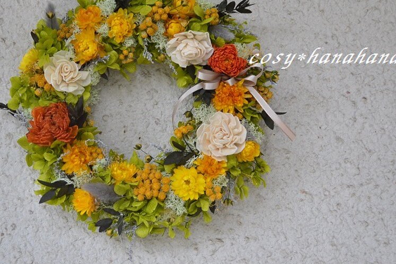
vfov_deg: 25.0
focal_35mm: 54
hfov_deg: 36.8
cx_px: 161
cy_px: 100
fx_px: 594
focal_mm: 28
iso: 400
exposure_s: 1/80
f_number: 4.5
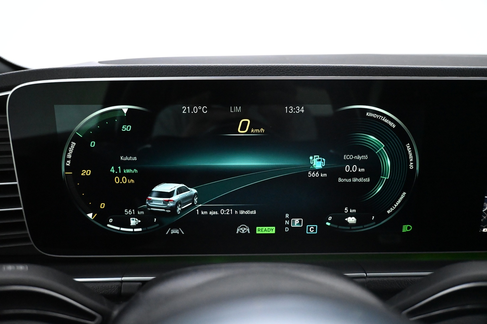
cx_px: 244
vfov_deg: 50.4
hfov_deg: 70.4
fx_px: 345
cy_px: 162
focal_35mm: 26
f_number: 3.5
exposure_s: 1/60
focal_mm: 17
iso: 5600
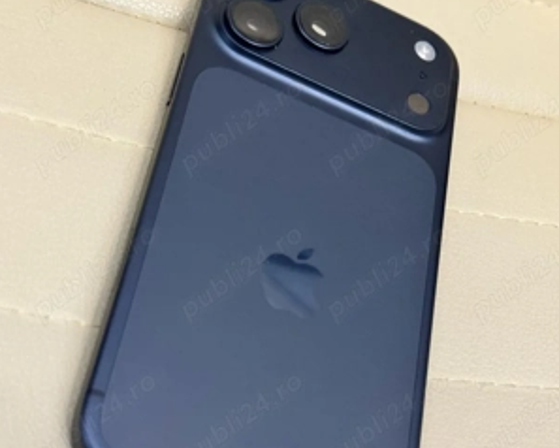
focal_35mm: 63
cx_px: 279
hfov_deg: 30.0
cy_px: 296
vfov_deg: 24.1
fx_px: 1043
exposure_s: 1/46
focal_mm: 6.76
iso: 250
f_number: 1.78
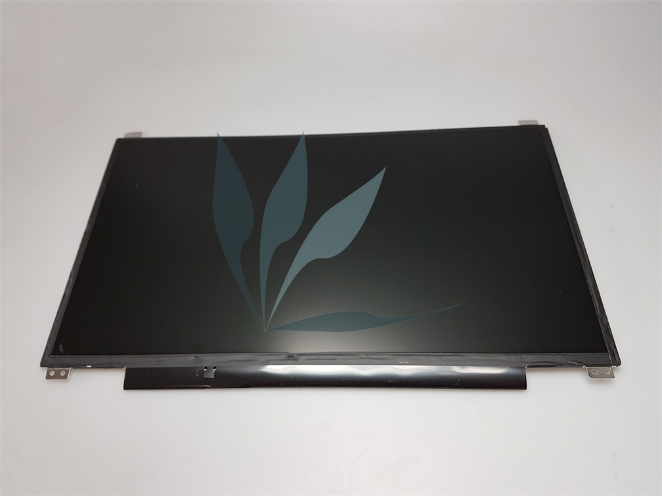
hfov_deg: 67.3
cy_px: 248
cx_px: 331
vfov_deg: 53.1
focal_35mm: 26
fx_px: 497
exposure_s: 1/50
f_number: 1.7
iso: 40
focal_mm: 4.2
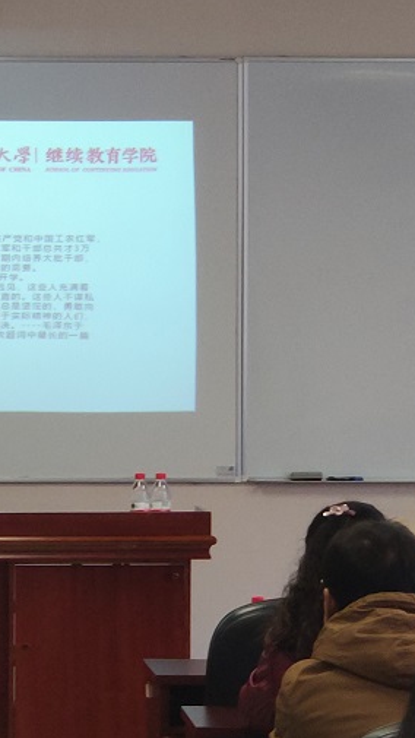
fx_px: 3444
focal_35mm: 176
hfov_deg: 6.9
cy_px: 370
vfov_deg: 12.2
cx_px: -72
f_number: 2.2
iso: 326
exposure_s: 1/50
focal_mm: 6.22
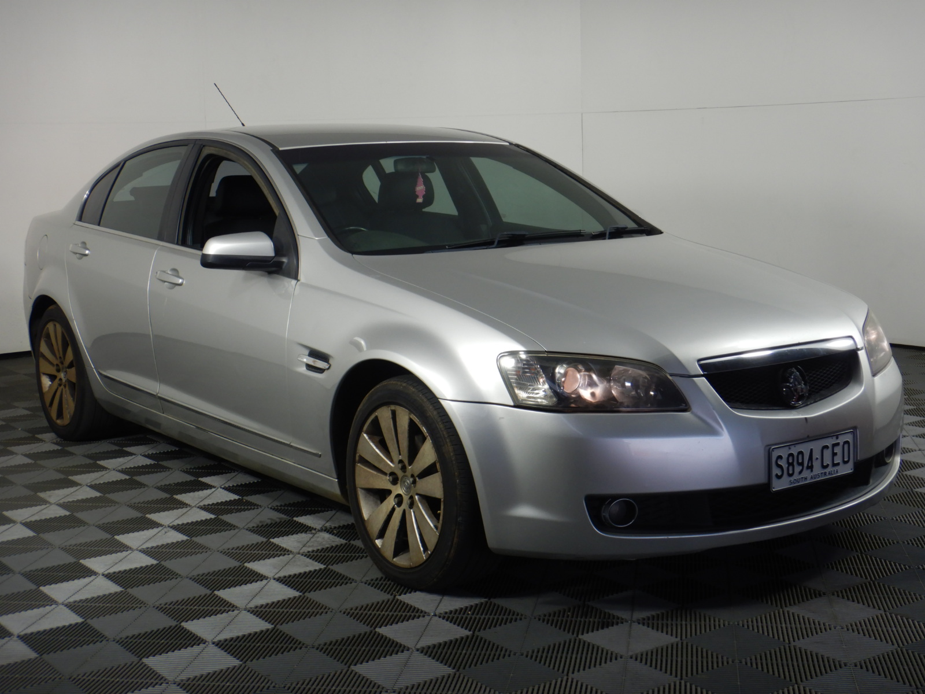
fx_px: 1390
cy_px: 347
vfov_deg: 28.0
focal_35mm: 52
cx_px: 462
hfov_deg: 36.8
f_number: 4.3
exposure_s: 1/60
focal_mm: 9.2
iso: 125
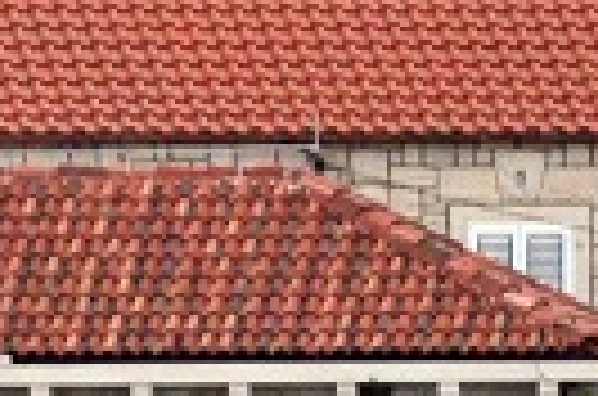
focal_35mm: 2924
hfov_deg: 0.7
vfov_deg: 0.5
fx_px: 48455
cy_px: 837
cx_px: -513
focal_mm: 260
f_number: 5.6
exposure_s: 1/3200
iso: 2000
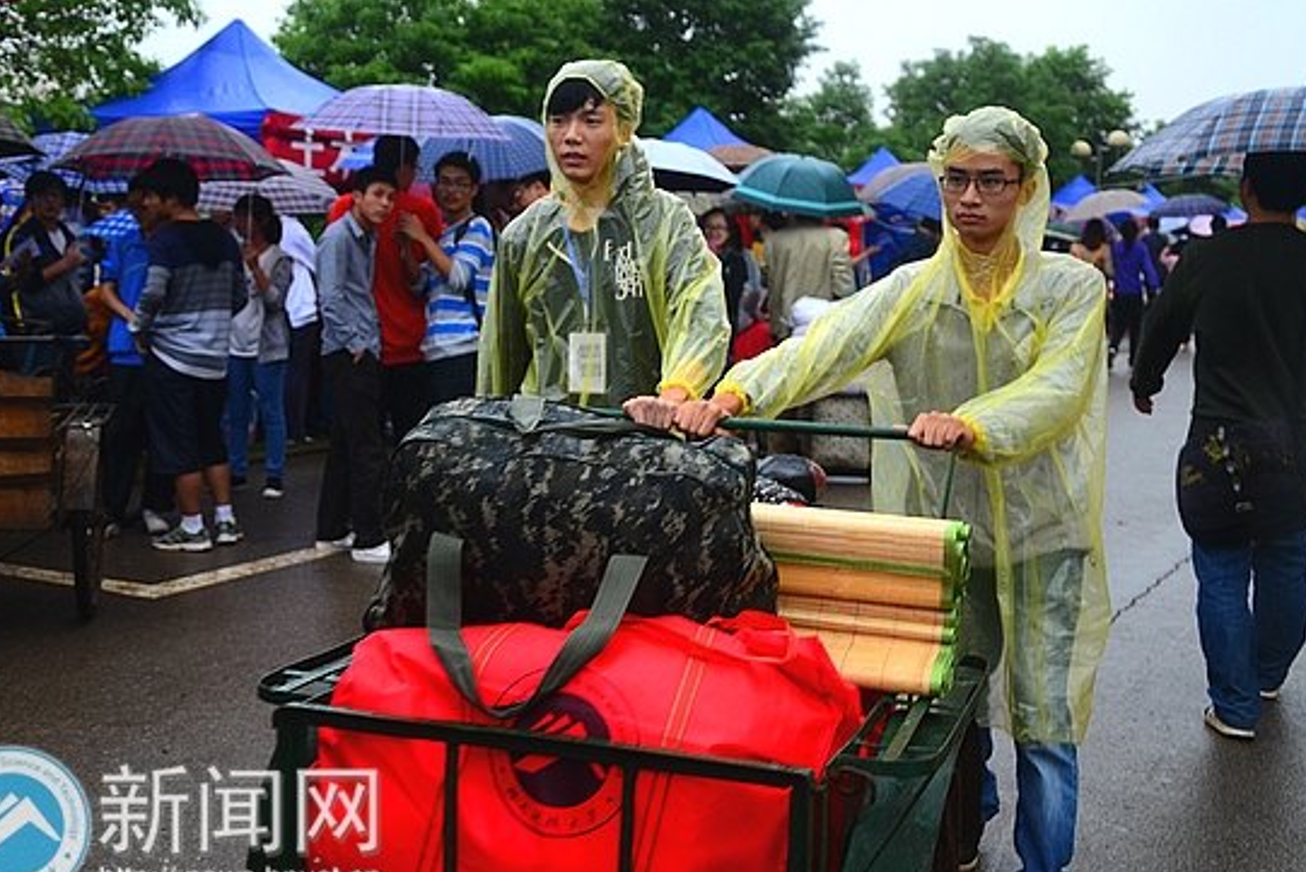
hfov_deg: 46.8
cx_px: 652
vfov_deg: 32.2
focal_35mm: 42
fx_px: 1508
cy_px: 435
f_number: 4
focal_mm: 25
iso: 400
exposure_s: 1/160
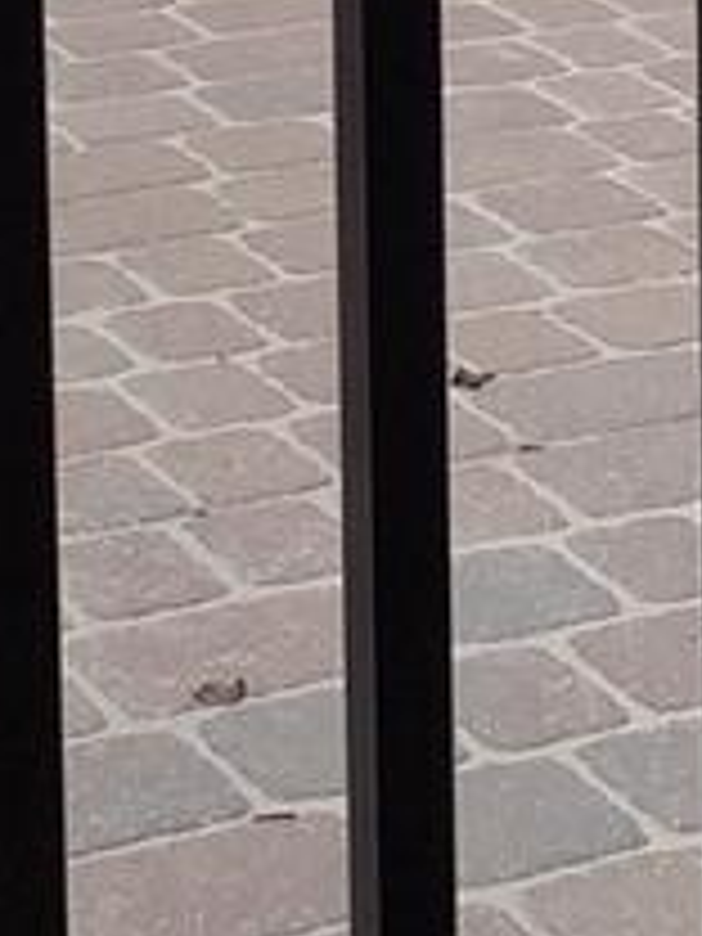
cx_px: 328
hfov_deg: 9.9
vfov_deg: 12.6
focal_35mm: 150
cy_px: -382
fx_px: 4056
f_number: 1.9
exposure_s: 1/1508
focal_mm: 3.6
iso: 40
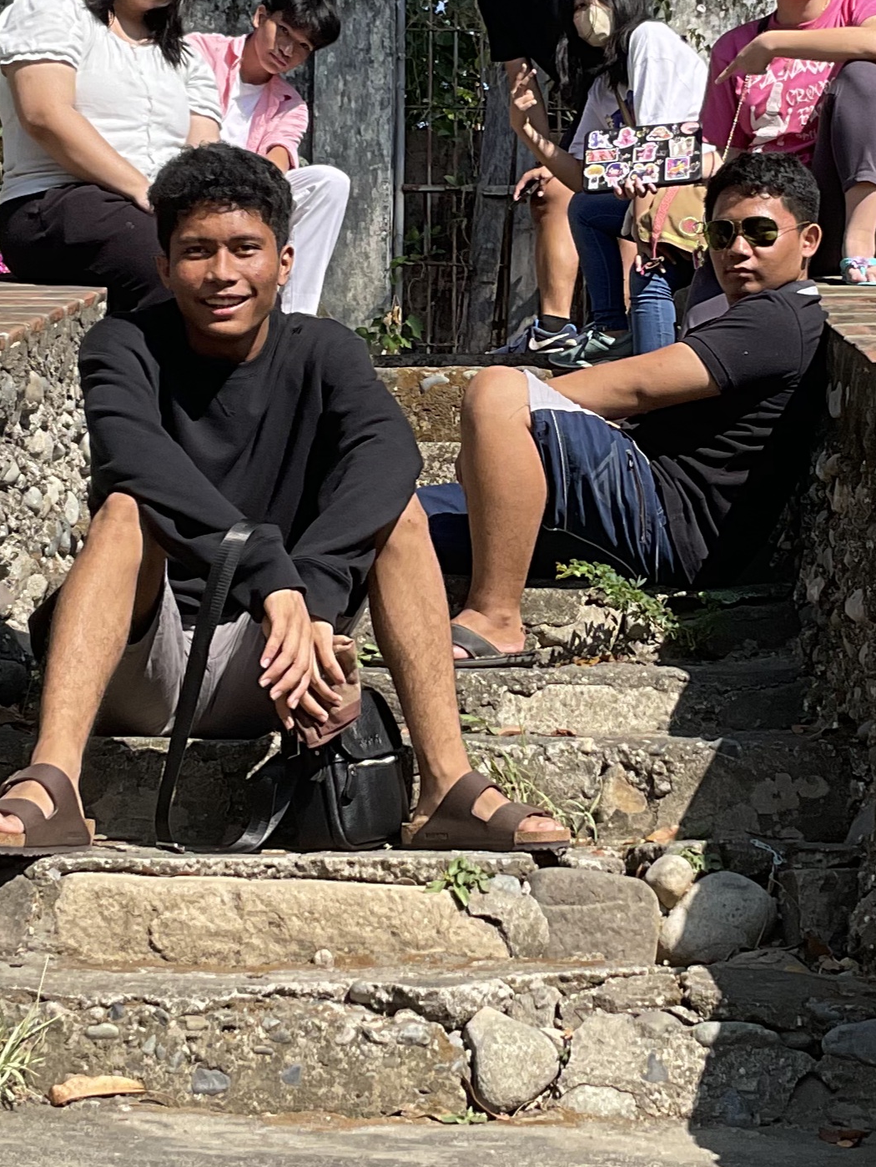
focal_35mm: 47
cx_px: 546
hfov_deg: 30.8
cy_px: 401
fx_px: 1585
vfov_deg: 40.0
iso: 16
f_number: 1.8
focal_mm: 3
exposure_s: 1/1250
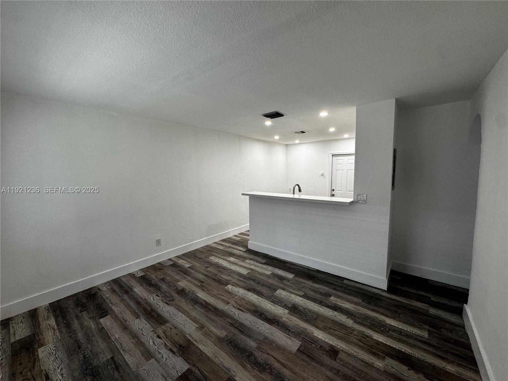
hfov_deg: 102.1
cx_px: 254
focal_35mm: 14
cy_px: 190
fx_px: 205
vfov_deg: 85.7
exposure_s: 1/120
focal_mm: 2.22
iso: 160
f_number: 2.2
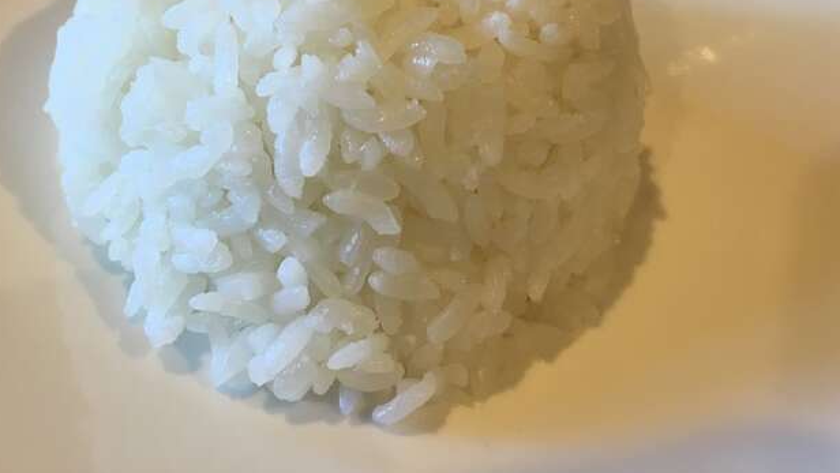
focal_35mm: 41
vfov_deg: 28.7
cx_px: 340
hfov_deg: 49.1
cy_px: 125
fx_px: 914
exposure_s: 1/30
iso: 64
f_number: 2.2
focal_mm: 4.15
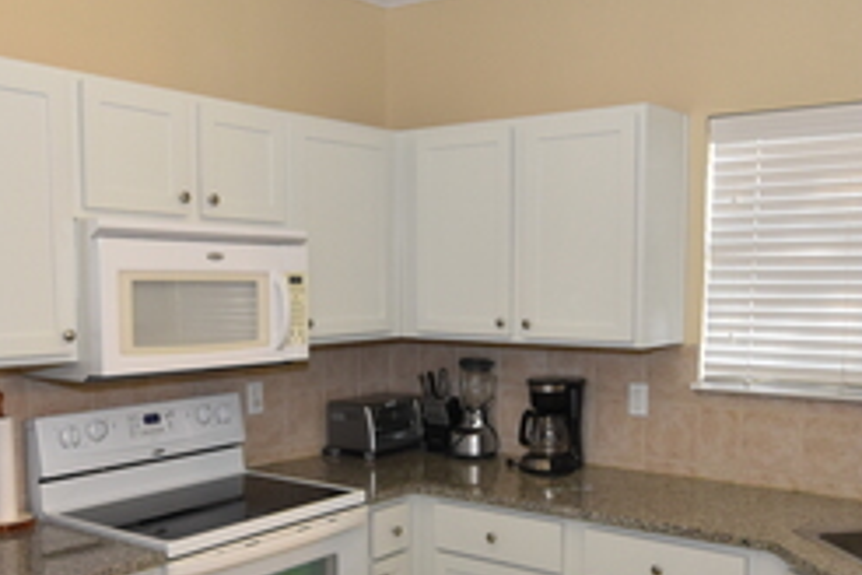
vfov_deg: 34.1
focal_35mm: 39
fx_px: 934
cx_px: 445
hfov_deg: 49.5
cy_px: 356
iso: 800
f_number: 4
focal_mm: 10
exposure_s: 1/125
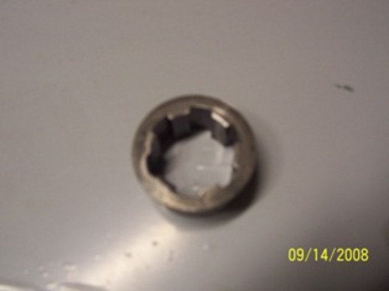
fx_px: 415
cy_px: 146
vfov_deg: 38.6
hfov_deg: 50.2
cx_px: 194
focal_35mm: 37
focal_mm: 5.6
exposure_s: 1/30
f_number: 2.8
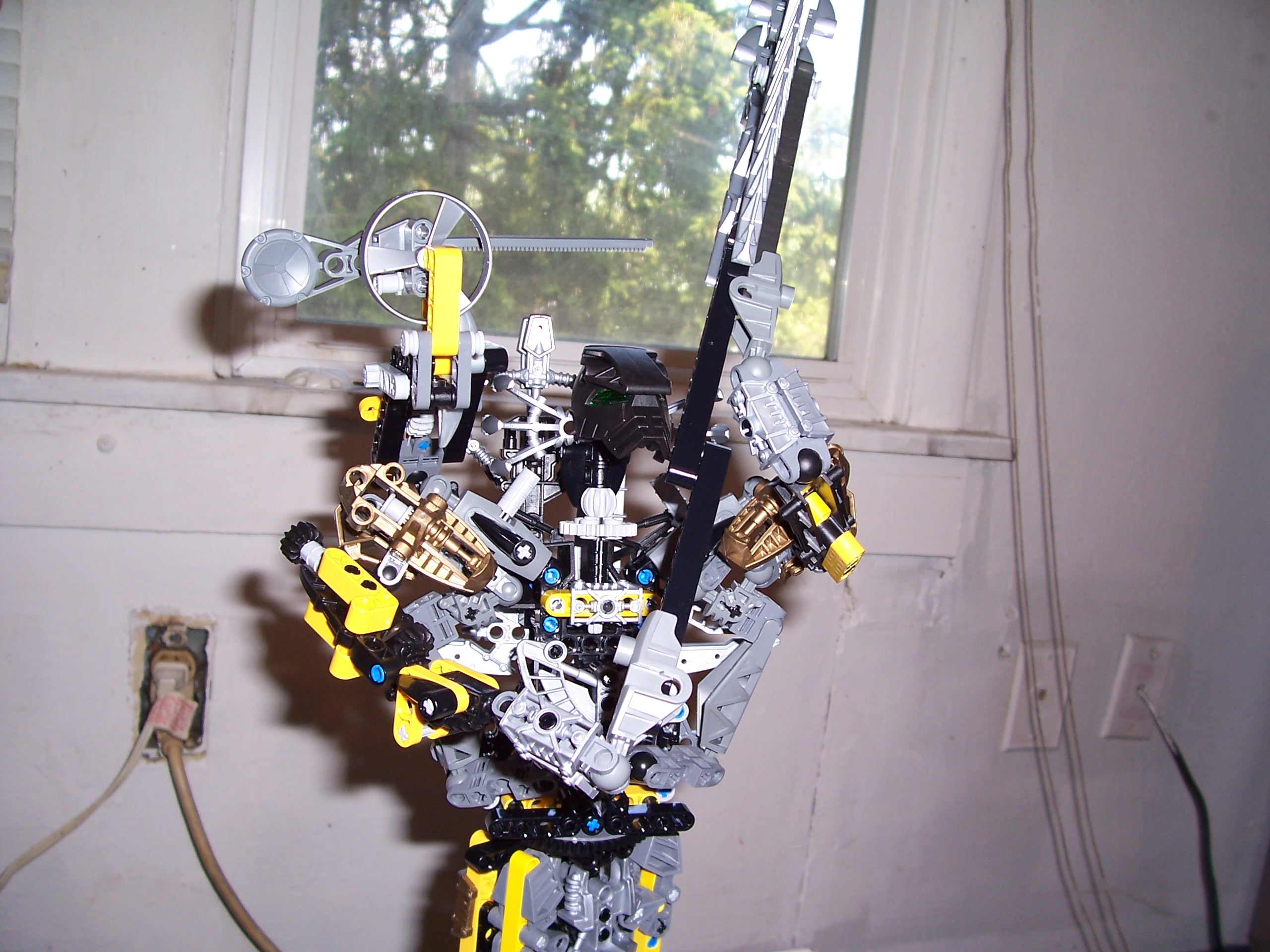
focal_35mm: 34
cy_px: 476
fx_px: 1247
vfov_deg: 41.8
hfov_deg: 54.0
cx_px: 635
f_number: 2.7
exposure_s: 1/60
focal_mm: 5.6
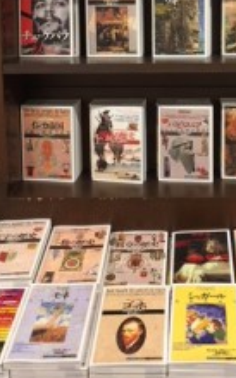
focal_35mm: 56
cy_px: 60
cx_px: 167
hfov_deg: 22.9
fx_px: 578
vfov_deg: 34.8
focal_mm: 4.15
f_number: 2.2
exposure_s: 1/15
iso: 32
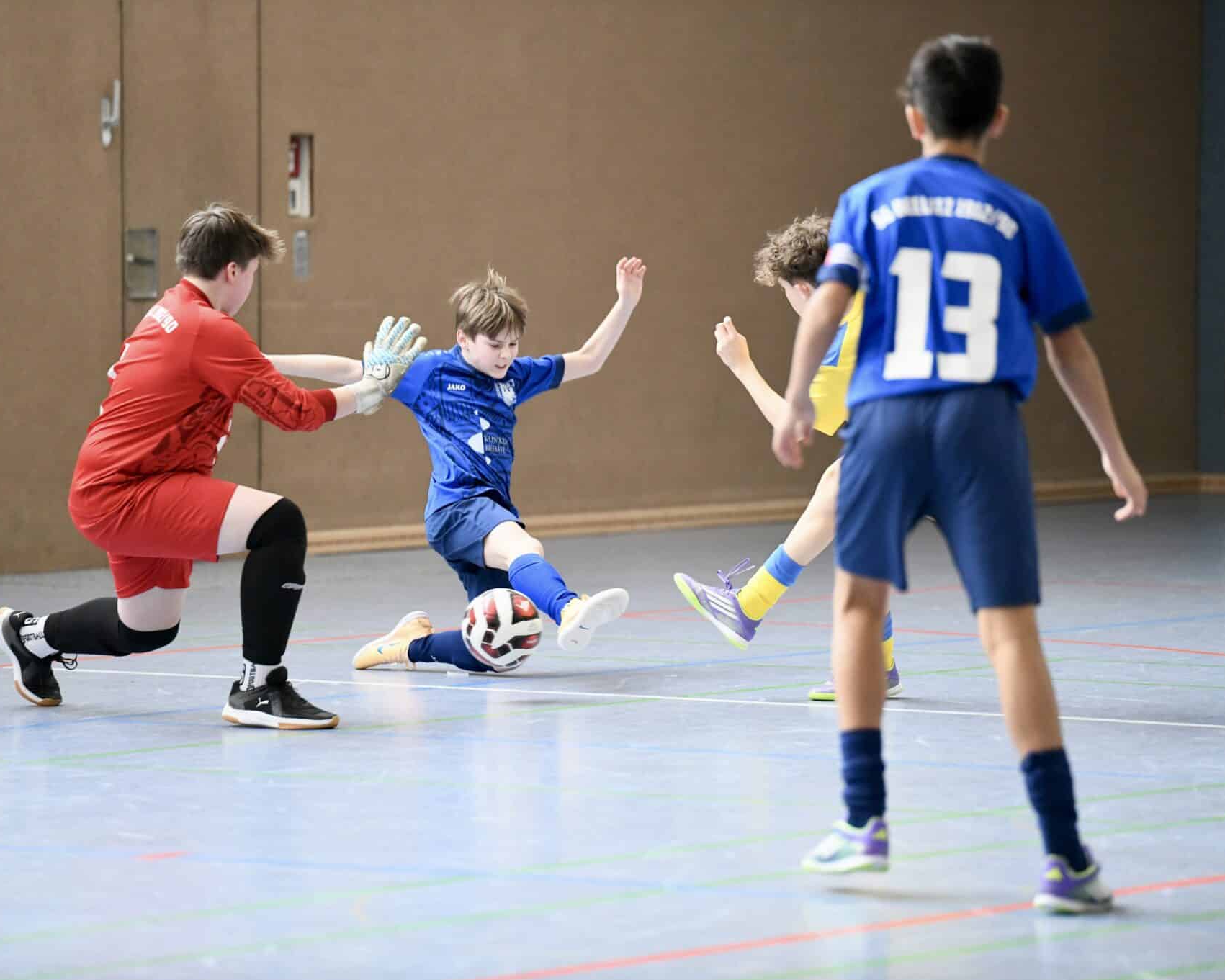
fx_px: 8194
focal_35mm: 226
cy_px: 491
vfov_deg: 6.8
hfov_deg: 8.5
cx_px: 579
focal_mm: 200
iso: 5000
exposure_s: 1/1250
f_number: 2.8
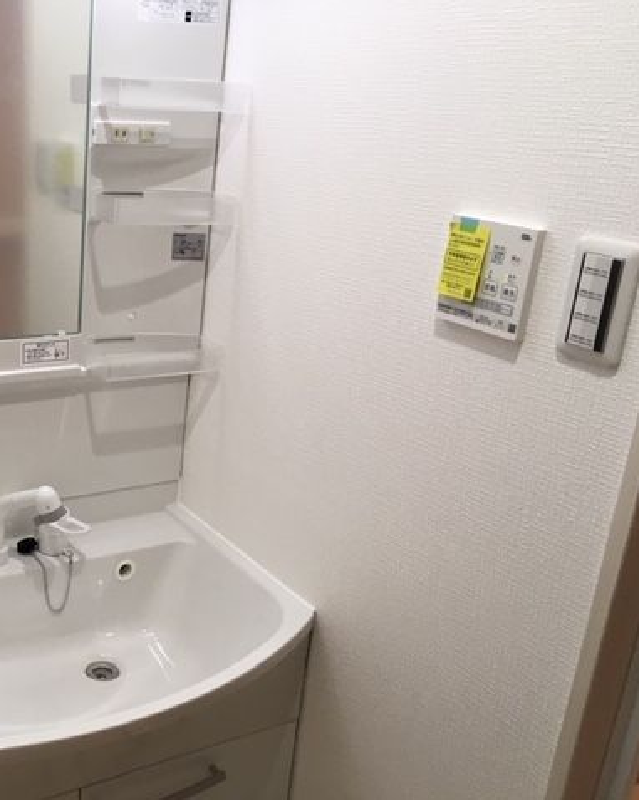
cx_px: 106
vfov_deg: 48.0
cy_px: 399
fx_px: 899
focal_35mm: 38
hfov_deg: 37.4
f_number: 2.2
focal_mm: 4.15
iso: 32
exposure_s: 1/30
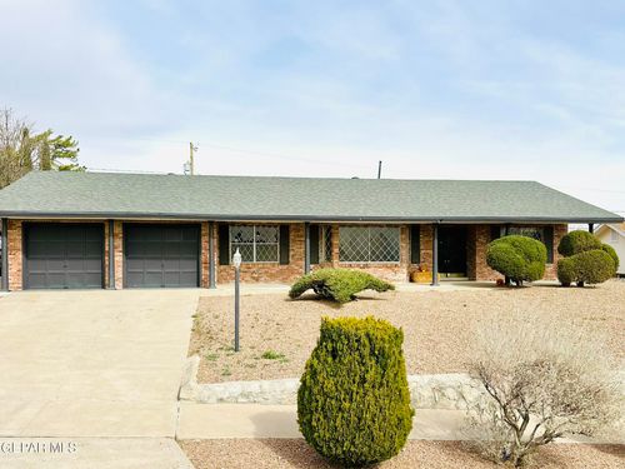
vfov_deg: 56.8
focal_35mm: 24
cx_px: 312
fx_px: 433
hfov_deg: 71.6
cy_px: 234
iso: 80
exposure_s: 1/7042
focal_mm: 6.86
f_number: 1.78
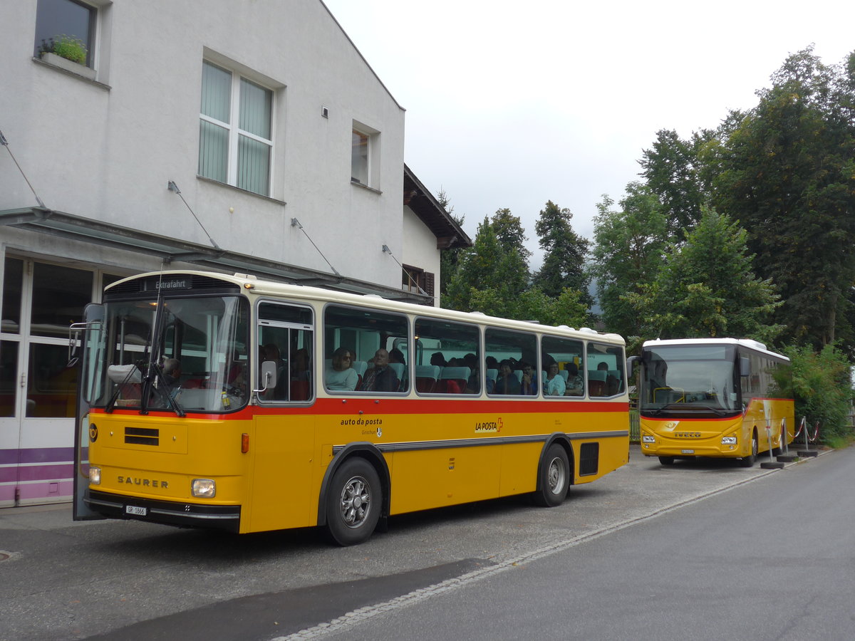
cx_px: 428
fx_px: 963
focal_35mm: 39
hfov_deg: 47.9
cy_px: 320
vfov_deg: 36.8
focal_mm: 8
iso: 80
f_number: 2.8
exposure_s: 1/250
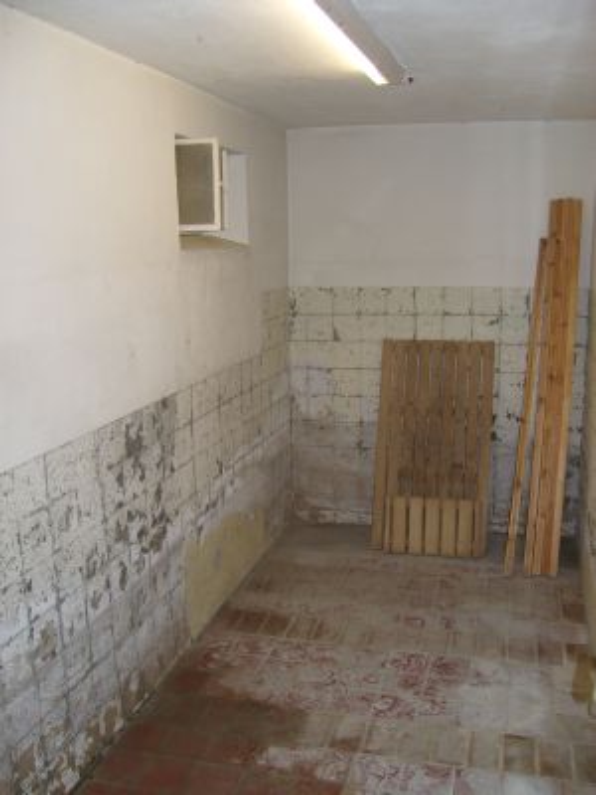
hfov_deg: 41.8
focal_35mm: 34
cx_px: 298
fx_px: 781
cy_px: 398
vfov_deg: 54.0
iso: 100
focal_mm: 7.3
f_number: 2.8
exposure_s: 1/40
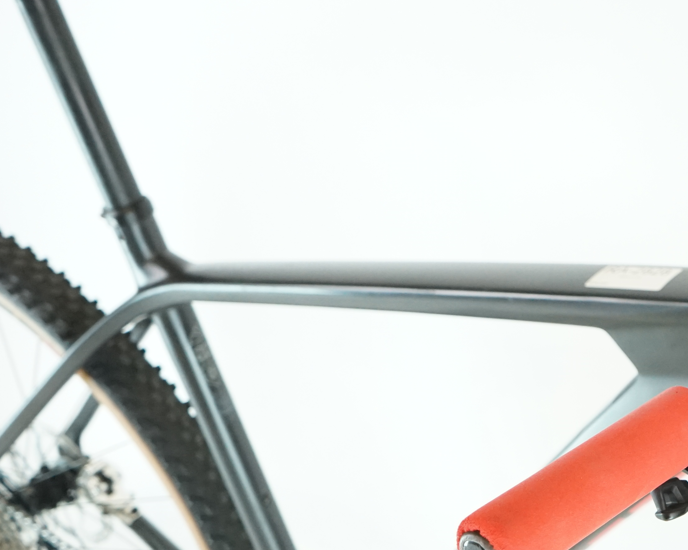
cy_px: 339
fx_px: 1446
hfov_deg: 25.0
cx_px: 750
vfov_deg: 21.5
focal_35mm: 71
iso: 2500
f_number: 5.6
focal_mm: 28
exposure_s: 1/200
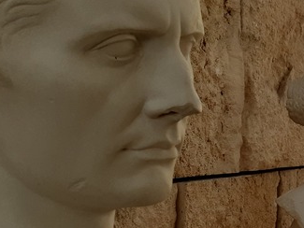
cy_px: 118
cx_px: 474
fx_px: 720
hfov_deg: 20.1
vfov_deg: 18.0
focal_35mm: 82
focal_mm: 3.92
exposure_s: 1/229
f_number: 1.7
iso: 40
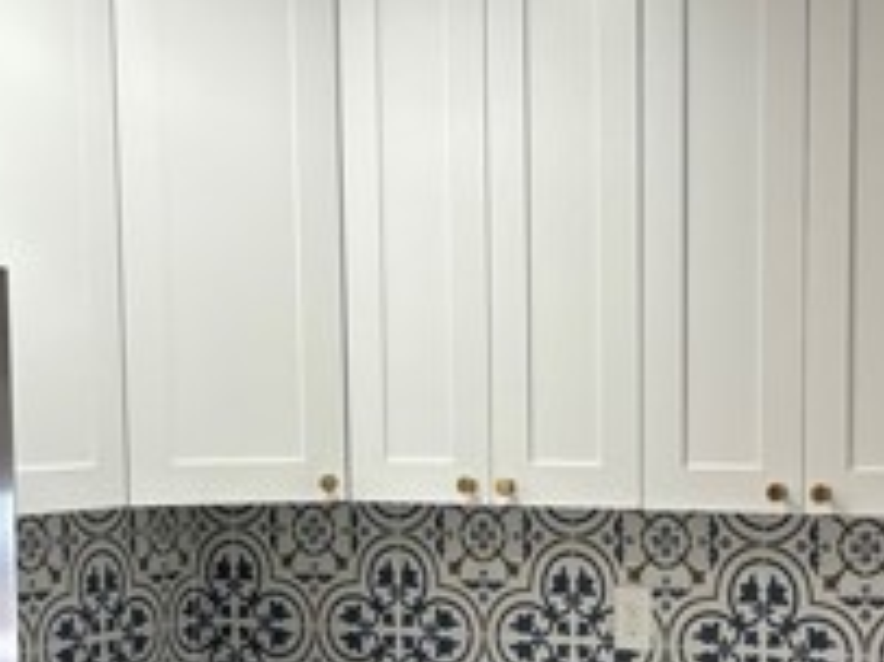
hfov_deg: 23.7
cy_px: 549
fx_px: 2093
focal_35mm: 82
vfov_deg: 17.8
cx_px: 631
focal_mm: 5.96
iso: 100
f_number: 1.6
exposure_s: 1/122
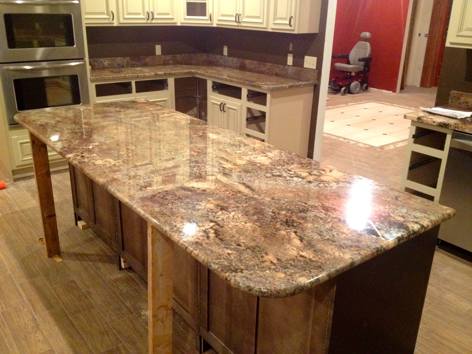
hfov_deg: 52.6
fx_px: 477
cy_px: 177
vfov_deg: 40.7
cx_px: 236
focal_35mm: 35
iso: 400
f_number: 2.4
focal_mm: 4.28
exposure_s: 1/20
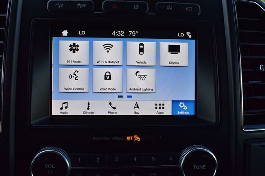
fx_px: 265
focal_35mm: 36
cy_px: 88
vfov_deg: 36.8
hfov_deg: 53.2
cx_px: 132
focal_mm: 24
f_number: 9
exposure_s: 1/100
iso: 400
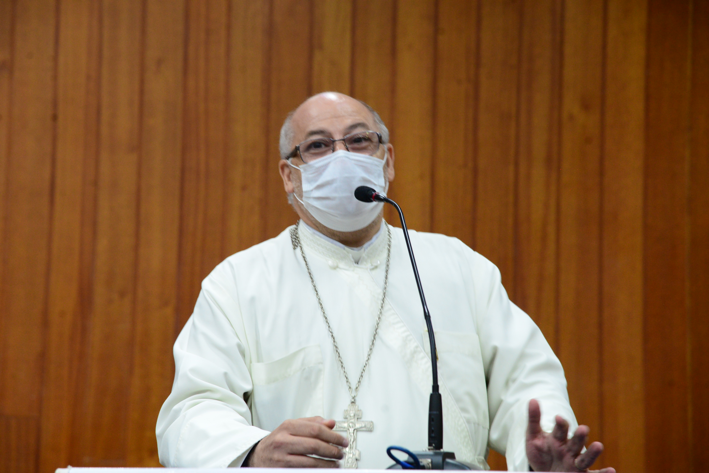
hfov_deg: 17.1
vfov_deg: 11.4
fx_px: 2364
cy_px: 236
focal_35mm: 120
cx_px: 354
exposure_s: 1/60
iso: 2500
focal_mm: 120
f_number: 5
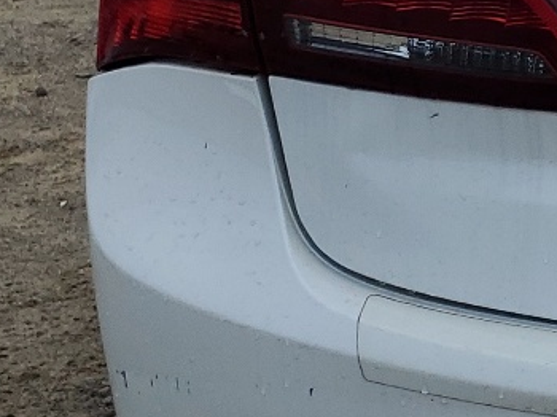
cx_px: 1077
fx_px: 1913
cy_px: 27
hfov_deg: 14.2
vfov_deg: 12.3
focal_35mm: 119
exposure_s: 1/5000
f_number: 1.5
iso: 50
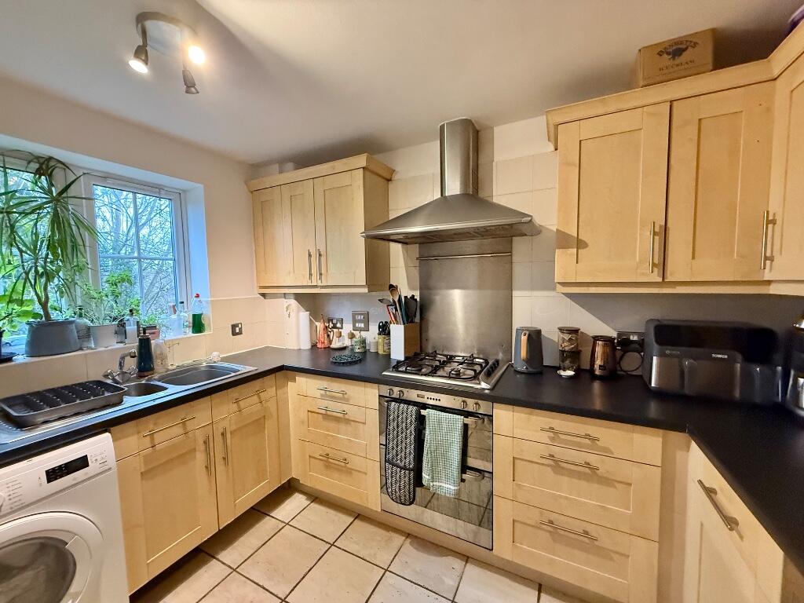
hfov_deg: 102.1
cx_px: 402
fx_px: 325
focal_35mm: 14
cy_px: 302
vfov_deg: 85.7
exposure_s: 1/50
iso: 500
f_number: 2.2
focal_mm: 2.22
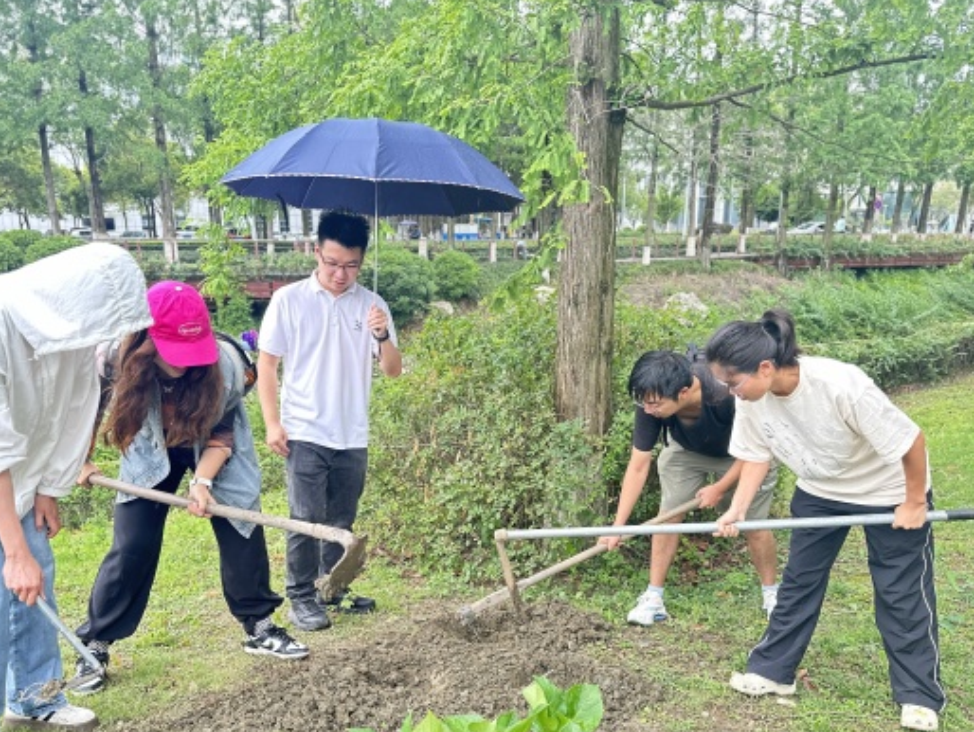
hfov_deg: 63.4
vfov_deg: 49.7
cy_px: 413
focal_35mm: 28
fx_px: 788
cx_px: 459
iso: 80
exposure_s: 1/267
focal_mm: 6.86
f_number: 1.78
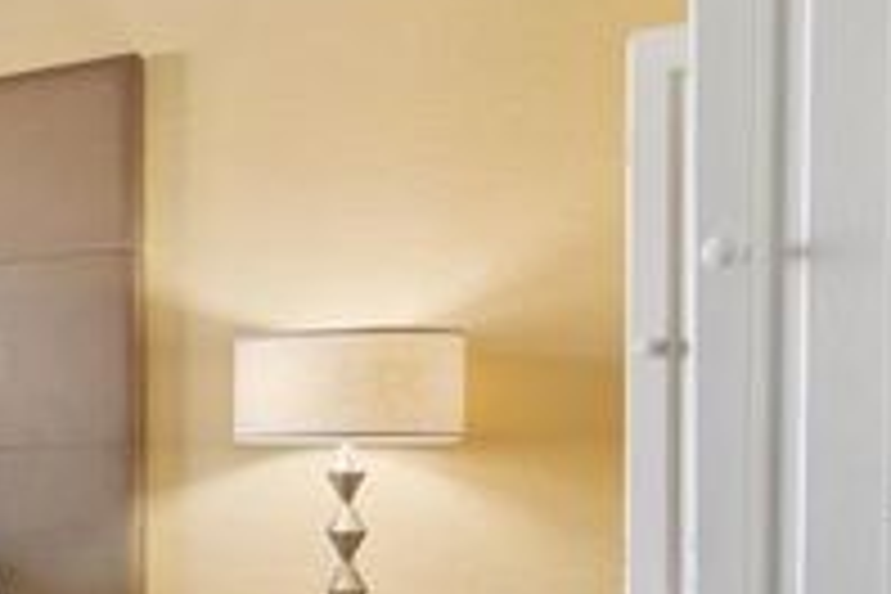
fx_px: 1411
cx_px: -520
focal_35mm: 57
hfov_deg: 24.8
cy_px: 504
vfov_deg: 23.3
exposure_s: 1/15
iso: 100
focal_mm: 16
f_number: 10
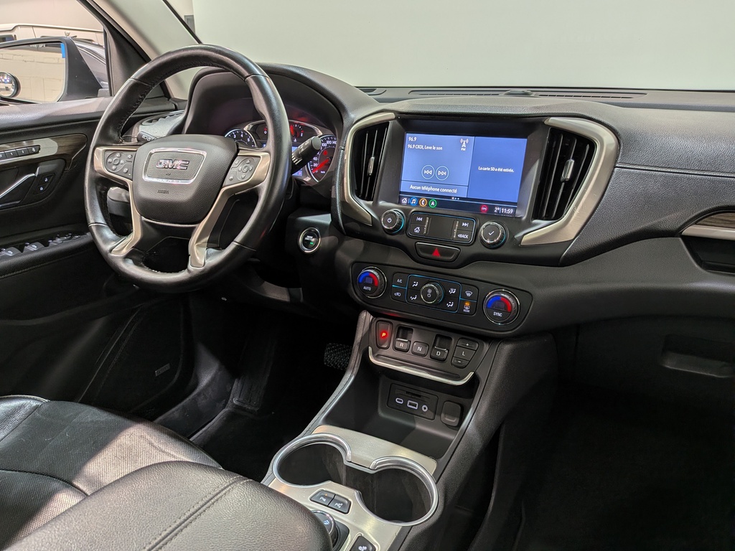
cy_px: 276
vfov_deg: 56.8
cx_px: 368
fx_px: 510
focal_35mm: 24
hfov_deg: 71.6
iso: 26
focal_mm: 4.53
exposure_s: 1/128
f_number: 1.7
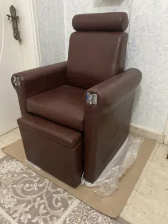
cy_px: 112
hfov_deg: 53.1
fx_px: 168
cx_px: 84
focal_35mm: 26
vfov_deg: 67.3
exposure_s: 1/33
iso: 500
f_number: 1.6
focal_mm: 4.2
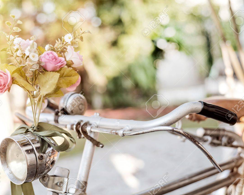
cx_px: 114
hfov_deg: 33.0
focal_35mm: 57
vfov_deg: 26.7
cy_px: 97
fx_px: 412
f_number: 2.8
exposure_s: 1/320
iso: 200
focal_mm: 50
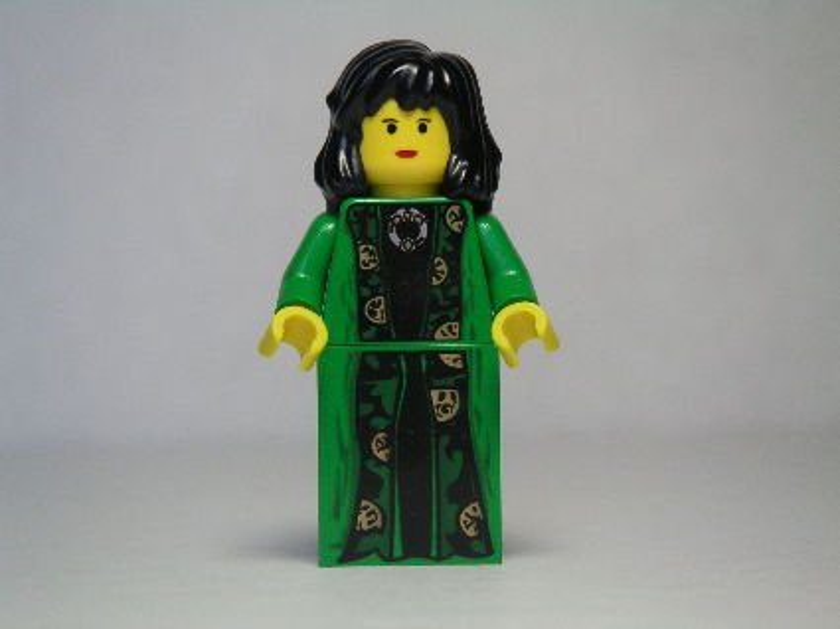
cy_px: 314
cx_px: 420
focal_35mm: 107
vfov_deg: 13.8
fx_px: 2594
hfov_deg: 18.4
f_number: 3.6
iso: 80
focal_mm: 16.5
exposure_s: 1/90
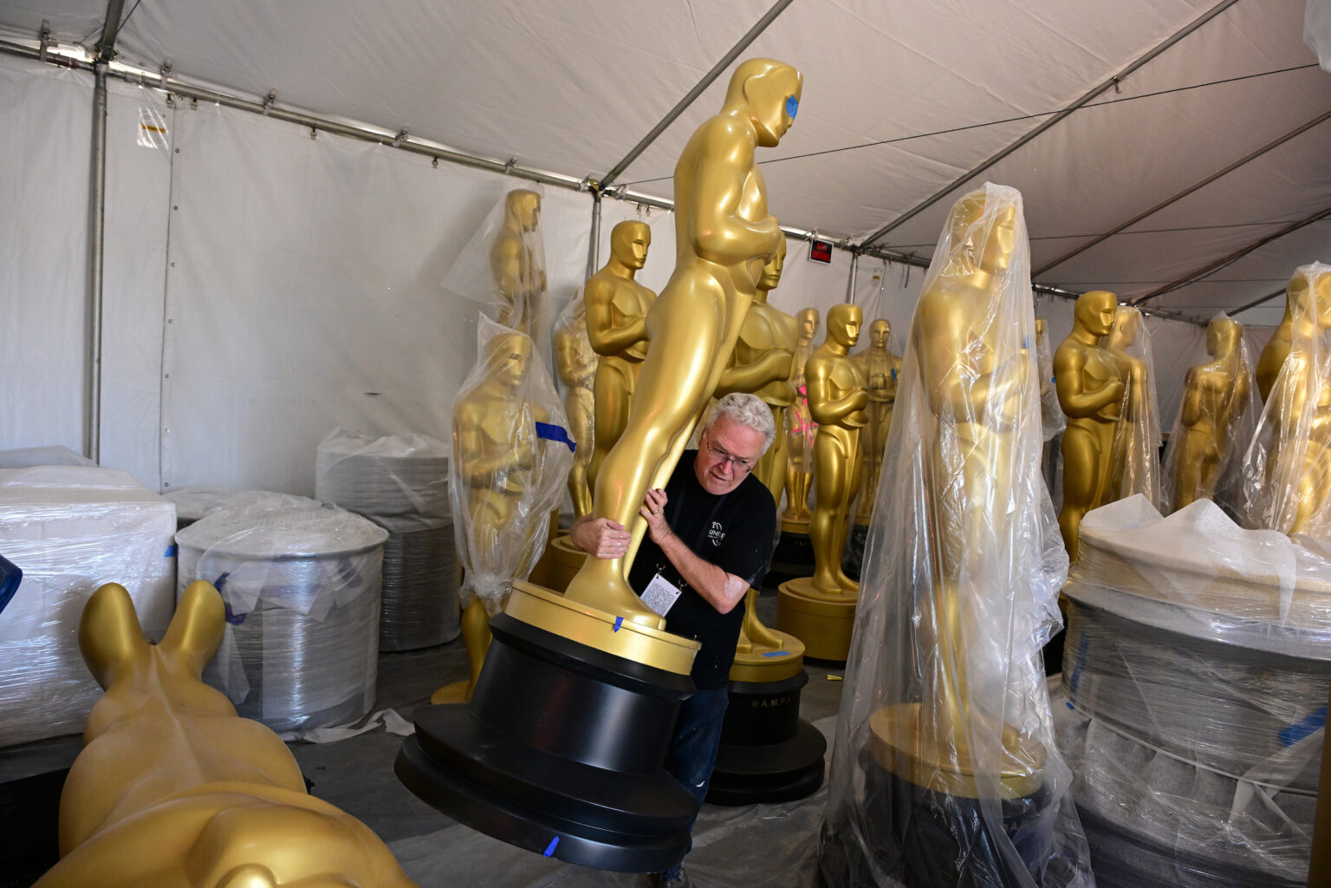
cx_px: 666
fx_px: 887
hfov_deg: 73.7
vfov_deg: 53.1
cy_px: 444
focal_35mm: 24
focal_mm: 24
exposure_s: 1/320
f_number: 4
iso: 2500
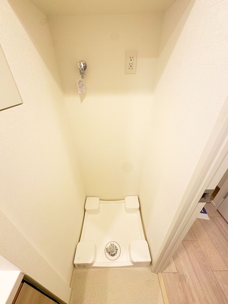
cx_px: 114
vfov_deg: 102.1
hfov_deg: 85.7
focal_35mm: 14
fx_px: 123
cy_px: 152
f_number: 2.2
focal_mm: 2.22
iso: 100
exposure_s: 1/100
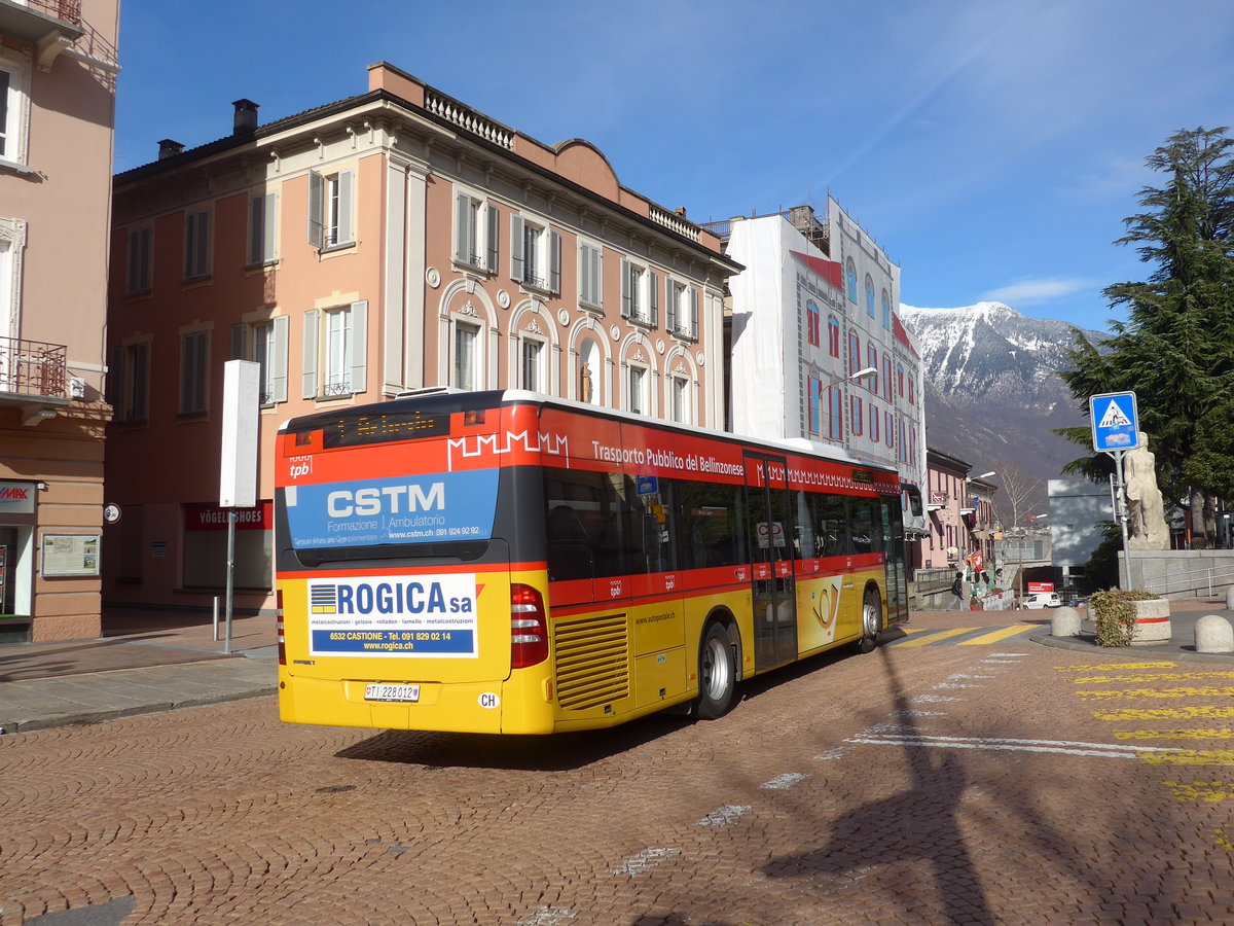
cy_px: 463
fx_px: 1034
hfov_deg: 61.7
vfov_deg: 48.2
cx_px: 617
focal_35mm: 29
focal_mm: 6
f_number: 3.2
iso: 80
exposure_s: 1/1600
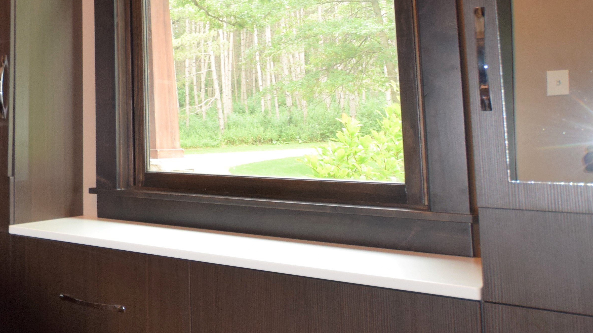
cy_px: 61
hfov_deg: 38.7
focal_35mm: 40
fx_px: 629
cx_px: -100
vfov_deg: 29.0
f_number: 4.5
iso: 800
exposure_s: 1/80
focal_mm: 10
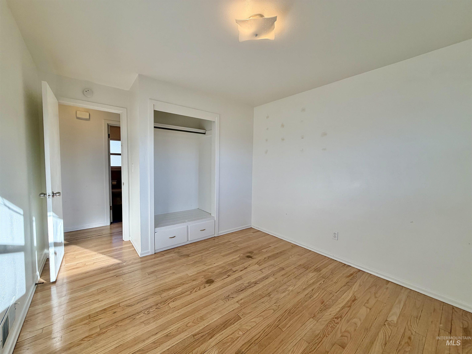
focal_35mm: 14
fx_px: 191
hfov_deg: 102.1
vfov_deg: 85.7
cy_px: 177
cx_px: 236
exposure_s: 1/176
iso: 40
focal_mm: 2.22
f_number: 2.2
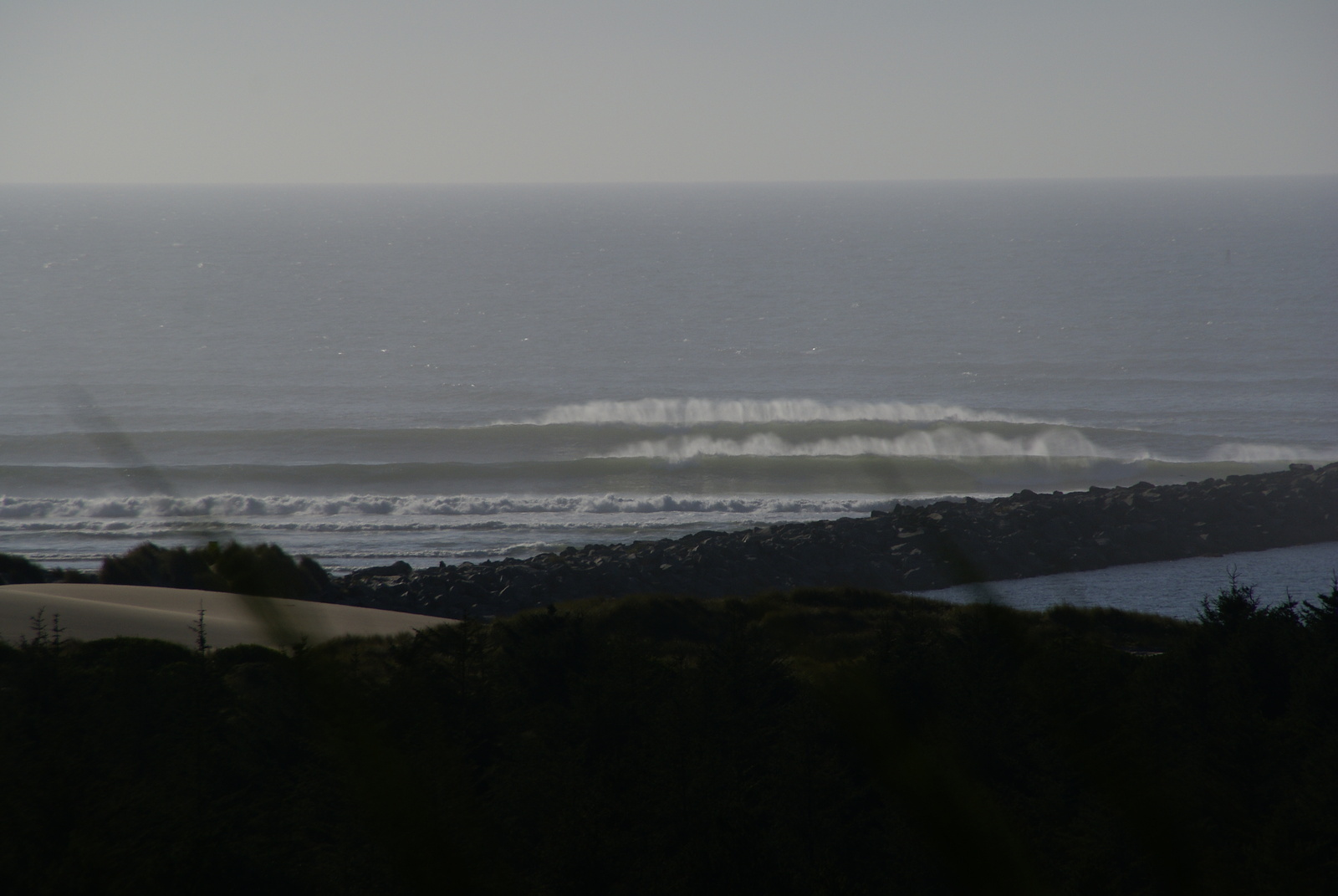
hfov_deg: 6.9
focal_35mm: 300
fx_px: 11163
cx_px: 669
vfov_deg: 4.6
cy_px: 448
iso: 100
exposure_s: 1/400
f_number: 10
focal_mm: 200
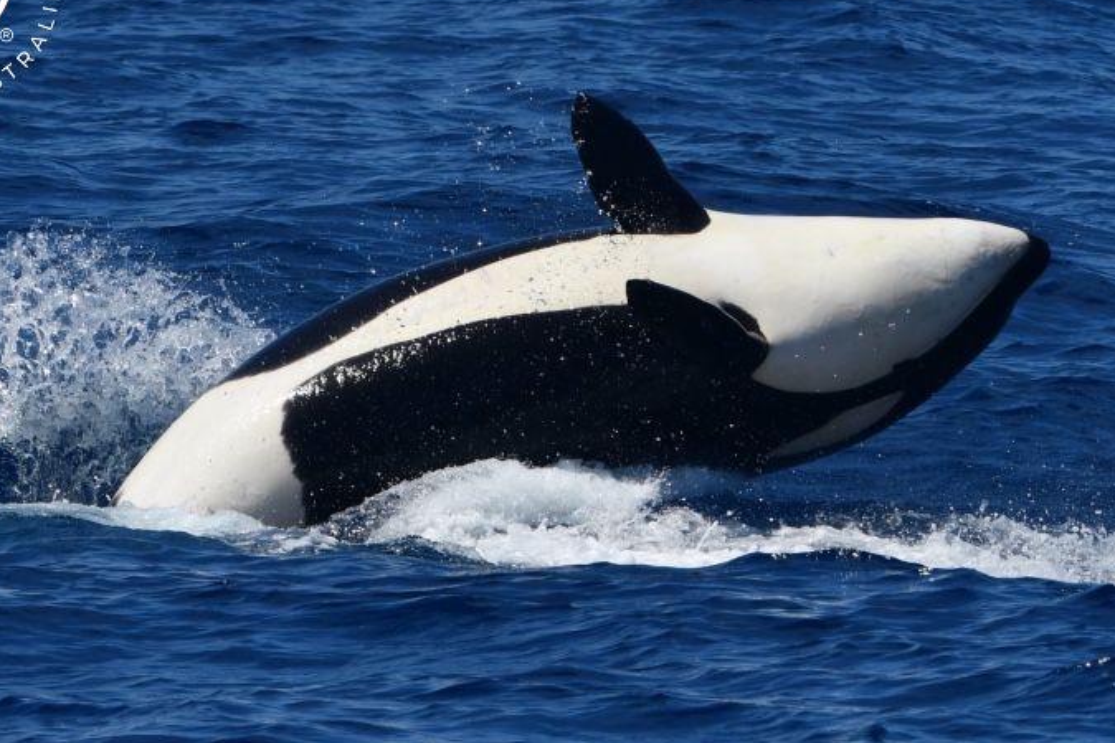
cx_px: 489
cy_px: 313
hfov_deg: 3.6
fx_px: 17622
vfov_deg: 2.4
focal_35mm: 569
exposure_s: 1/2000
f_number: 8
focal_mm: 320
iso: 320
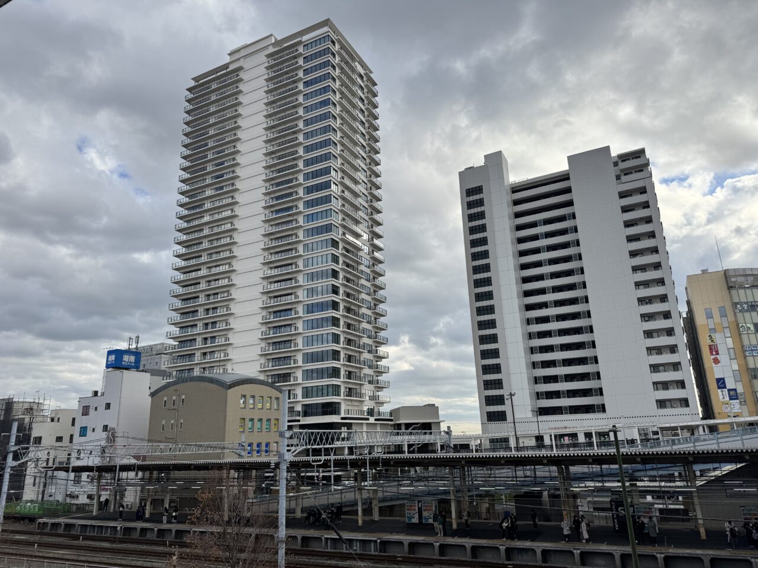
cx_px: 379
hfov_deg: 71.6
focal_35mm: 24
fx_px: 526
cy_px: 284
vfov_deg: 56.8
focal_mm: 6.76
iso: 80
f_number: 1.78
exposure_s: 1/4608
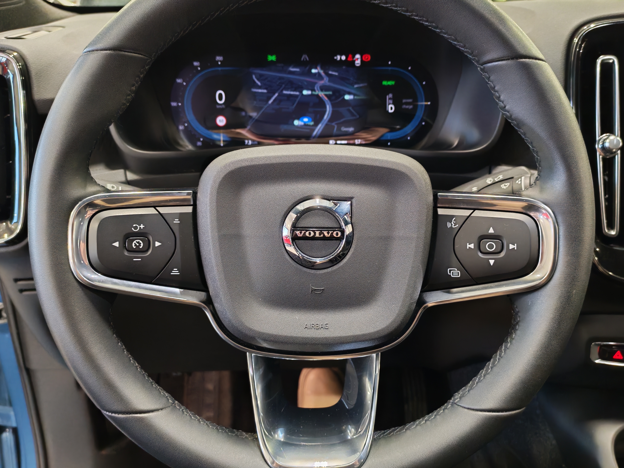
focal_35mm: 31
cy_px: 234
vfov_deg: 45.4
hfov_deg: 58.4
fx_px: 559
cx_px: 312
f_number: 1.9
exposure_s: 1/50
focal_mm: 6.12
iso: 1747
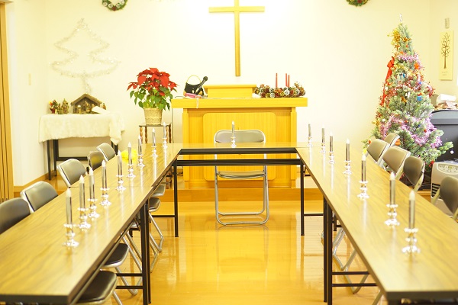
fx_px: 668
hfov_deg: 37.9
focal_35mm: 52
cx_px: 229
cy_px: 152
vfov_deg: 25.8
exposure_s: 1/15
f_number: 2
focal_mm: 35
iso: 100
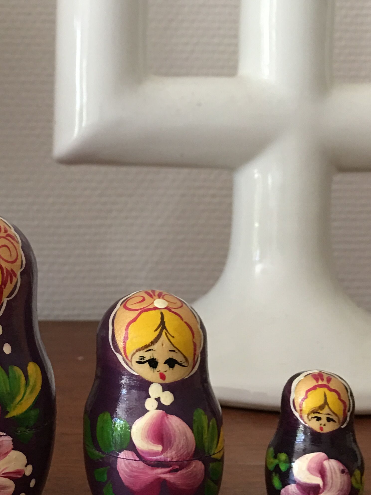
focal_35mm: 59
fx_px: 843
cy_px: 243
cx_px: 6
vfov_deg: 32.7
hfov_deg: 23.8
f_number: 2.2
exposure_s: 1/17
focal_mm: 4.15
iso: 64
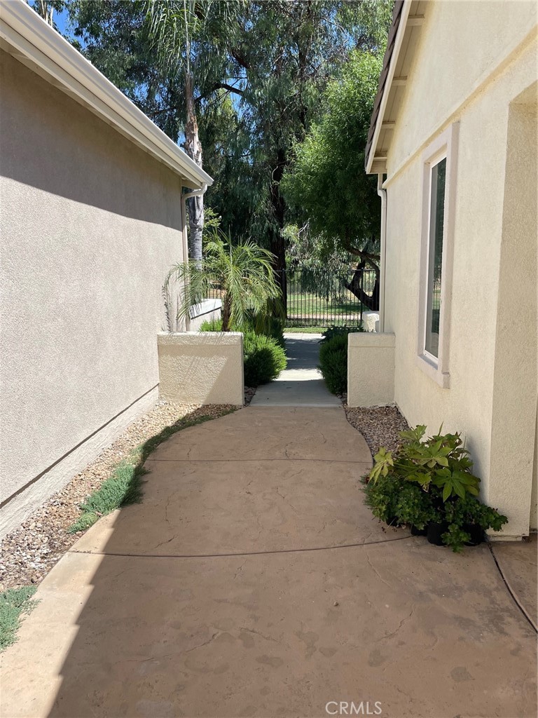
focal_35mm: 26
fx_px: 539
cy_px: 359
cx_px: 269
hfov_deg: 53.1
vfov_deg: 67.3
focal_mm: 4.2
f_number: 1.6
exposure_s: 1/2747
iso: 32
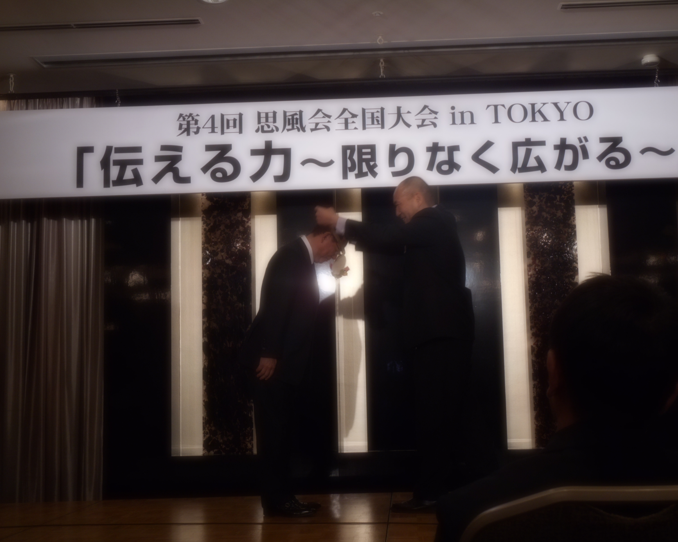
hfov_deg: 38.8
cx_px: 344
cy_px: 271
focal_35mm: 48
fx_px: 963
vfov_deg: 31.5
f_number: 4
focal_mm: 8.3
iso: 110
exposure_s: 1/30
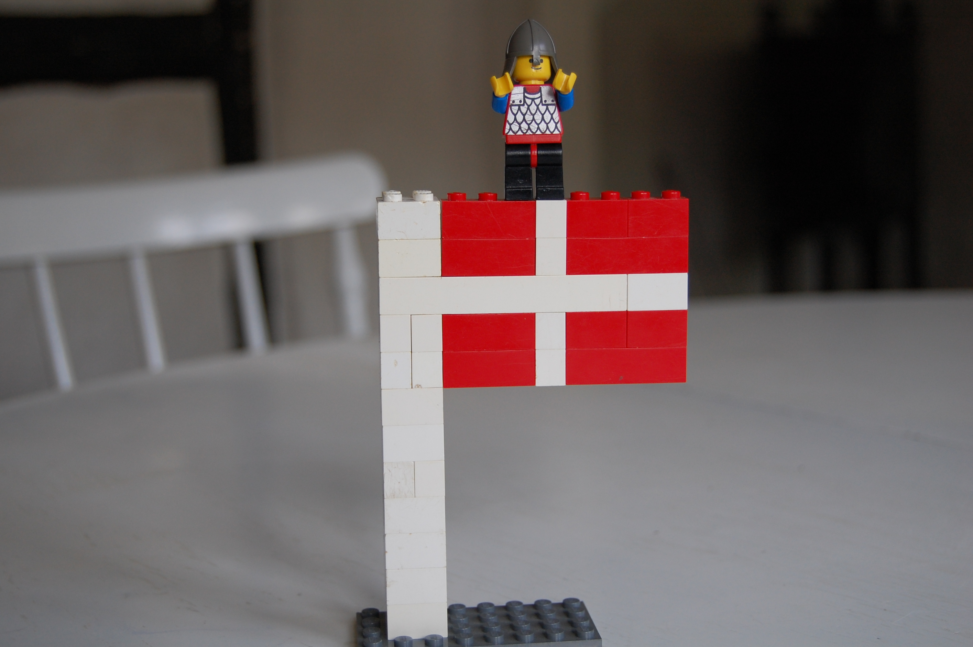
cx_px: 486
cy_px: 324
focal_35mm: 57
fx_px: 1539
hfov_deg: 35.1
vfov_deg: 23.7
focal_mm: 38
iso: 400
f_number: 5.6
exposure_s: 1/125
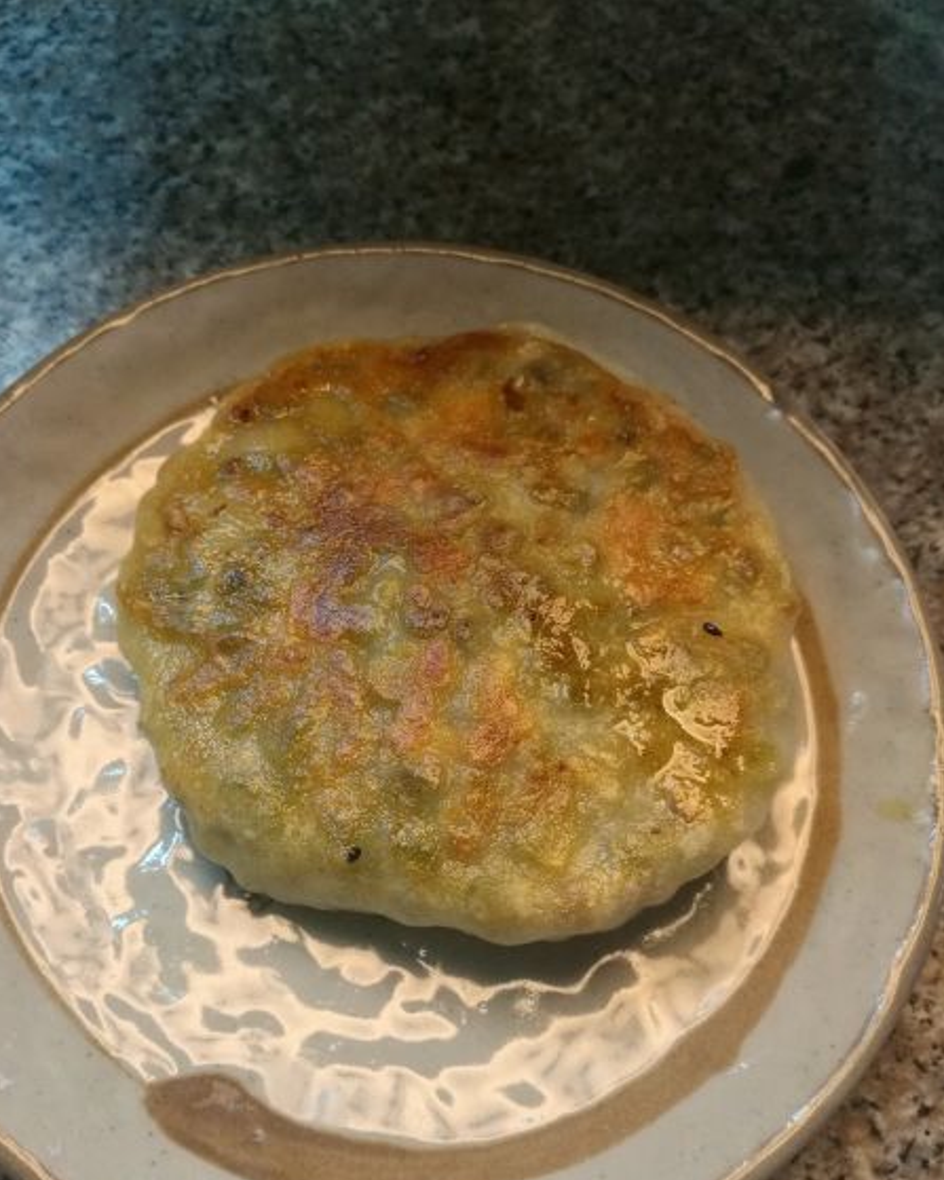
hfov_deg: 44.4
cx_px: 402
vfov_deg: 53.6
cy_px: 737
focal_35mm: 33
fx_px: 1153
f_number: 2
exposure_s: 1/33.3
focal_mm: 4.04
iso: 125
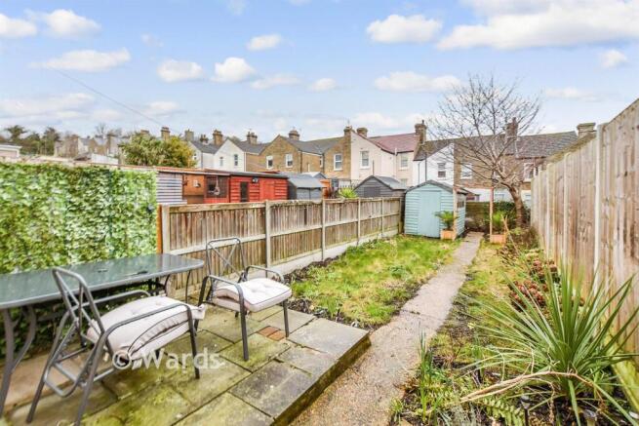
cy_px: 213
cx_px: 320
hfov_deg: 100.4
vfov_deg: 77.4
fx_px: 266
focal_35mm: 15
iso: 160
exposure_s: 1/10
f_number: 6.3
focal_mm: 10
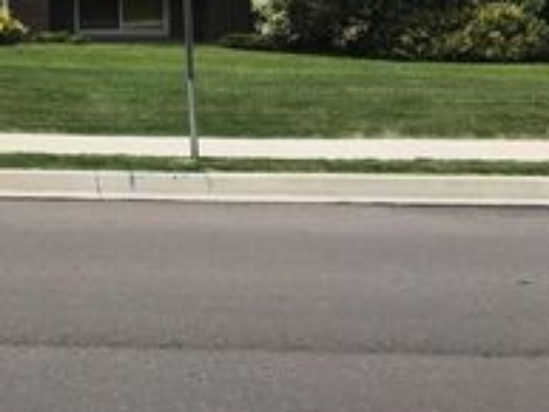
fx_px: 1190
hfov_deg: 23.5
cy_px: -61
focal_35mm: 75
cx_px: -131
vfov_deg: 18.8
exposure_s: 1/1241
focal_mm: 4.15
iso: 25
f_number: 2.2
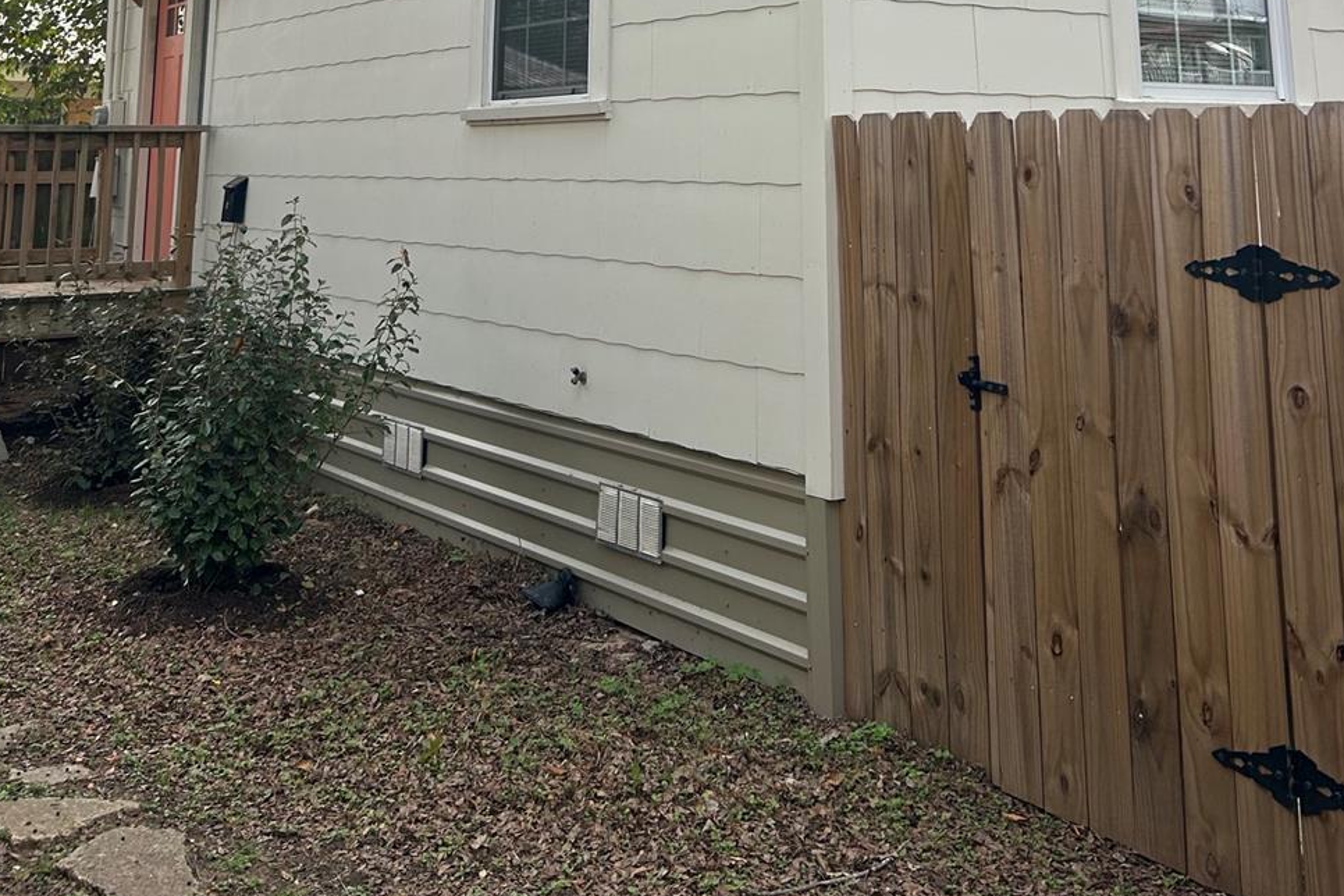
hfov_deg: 45.4
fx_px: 1605
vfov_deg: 27.7
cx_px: 651
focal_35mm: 43
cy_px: -152
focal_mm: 5.7
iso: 50
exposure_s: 1/2252
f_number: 1.5
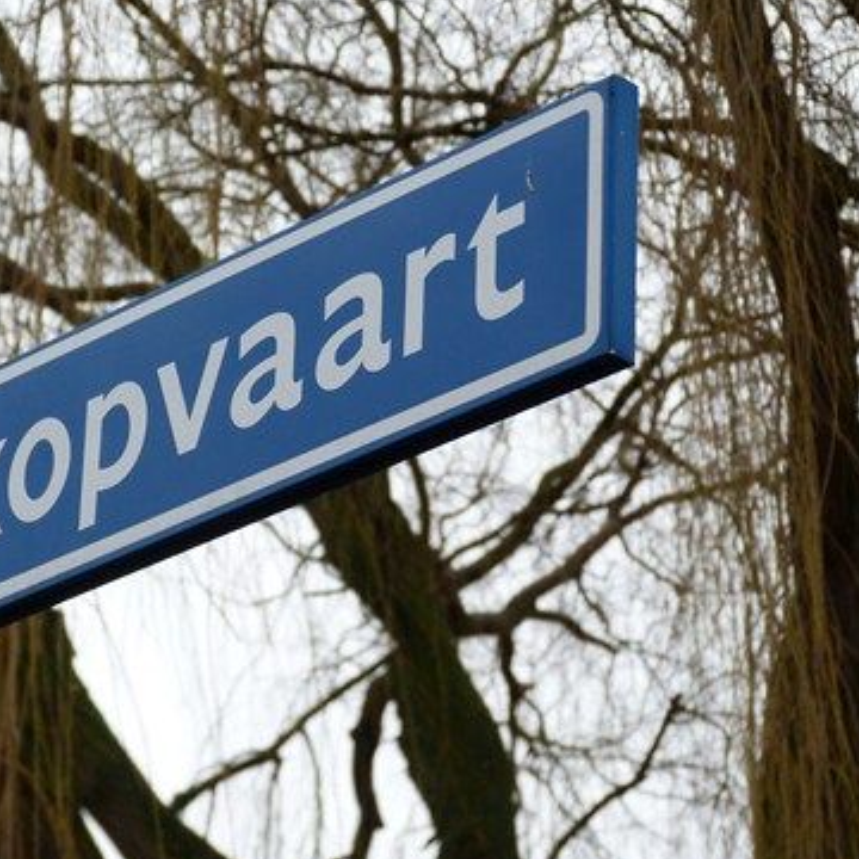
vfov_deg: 10.2
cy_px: 439
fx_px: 4801
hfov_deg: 10.2
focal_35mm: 171
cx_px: 248
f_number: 3.5
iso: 80
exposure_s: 1/80
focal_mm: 20.8
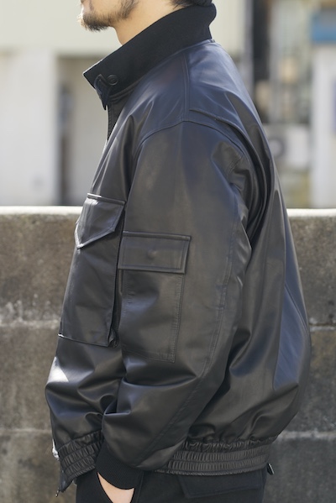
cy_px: 252
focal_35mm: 102
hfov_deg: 13.4
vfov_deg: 20.0
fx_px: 1426
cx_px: 168
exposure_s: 1/200
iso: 100
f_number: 4
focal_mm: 102
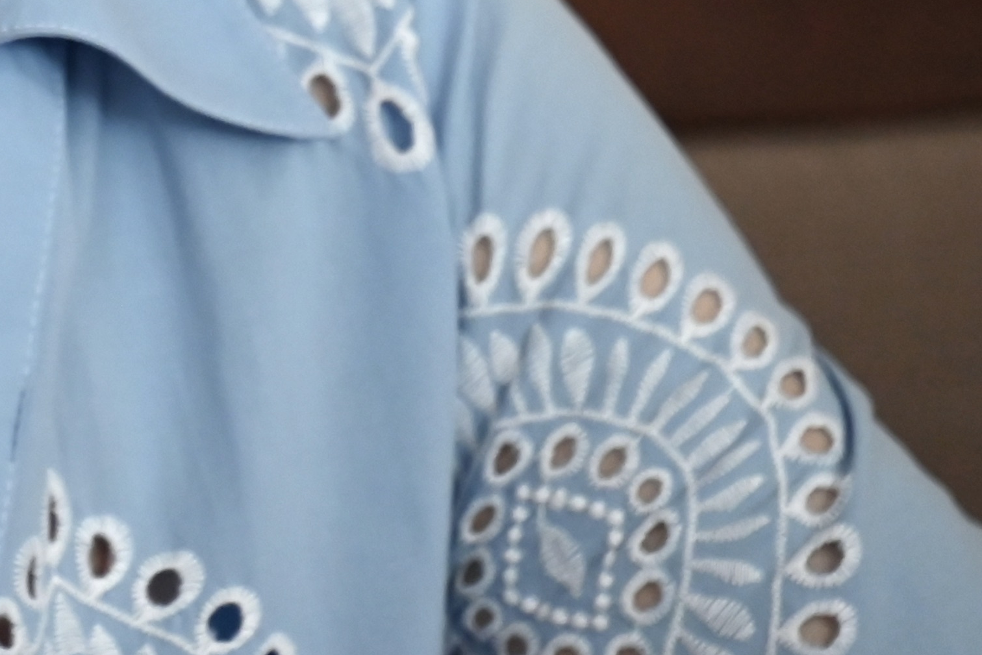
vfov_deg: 2.3
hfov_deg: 3.4
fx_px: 16289
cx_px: -618
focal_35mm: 597
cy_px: -445
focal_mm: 150
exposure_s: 1/250
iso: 1600
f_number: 4
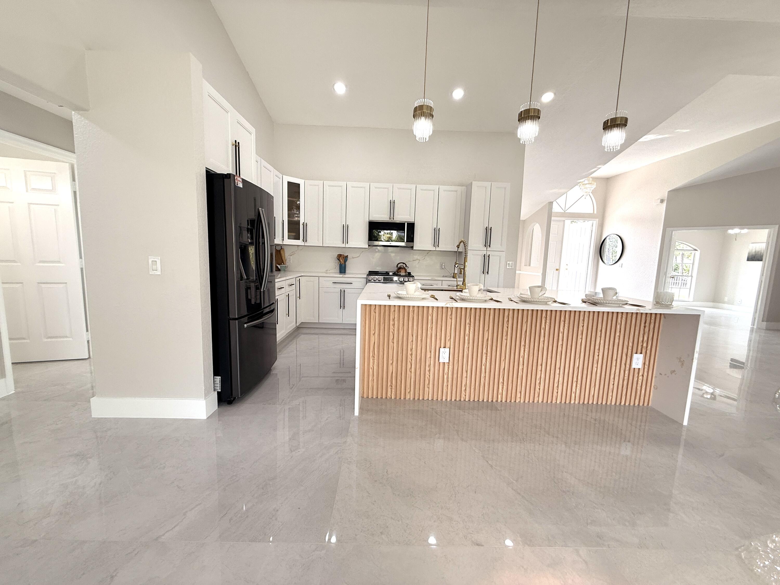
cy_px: 292
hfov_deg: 102.1
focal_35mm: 14
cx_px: 390
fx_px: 315
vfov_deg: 85.7
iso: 64
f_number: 2.2
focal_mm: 2.22
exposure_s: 1/120
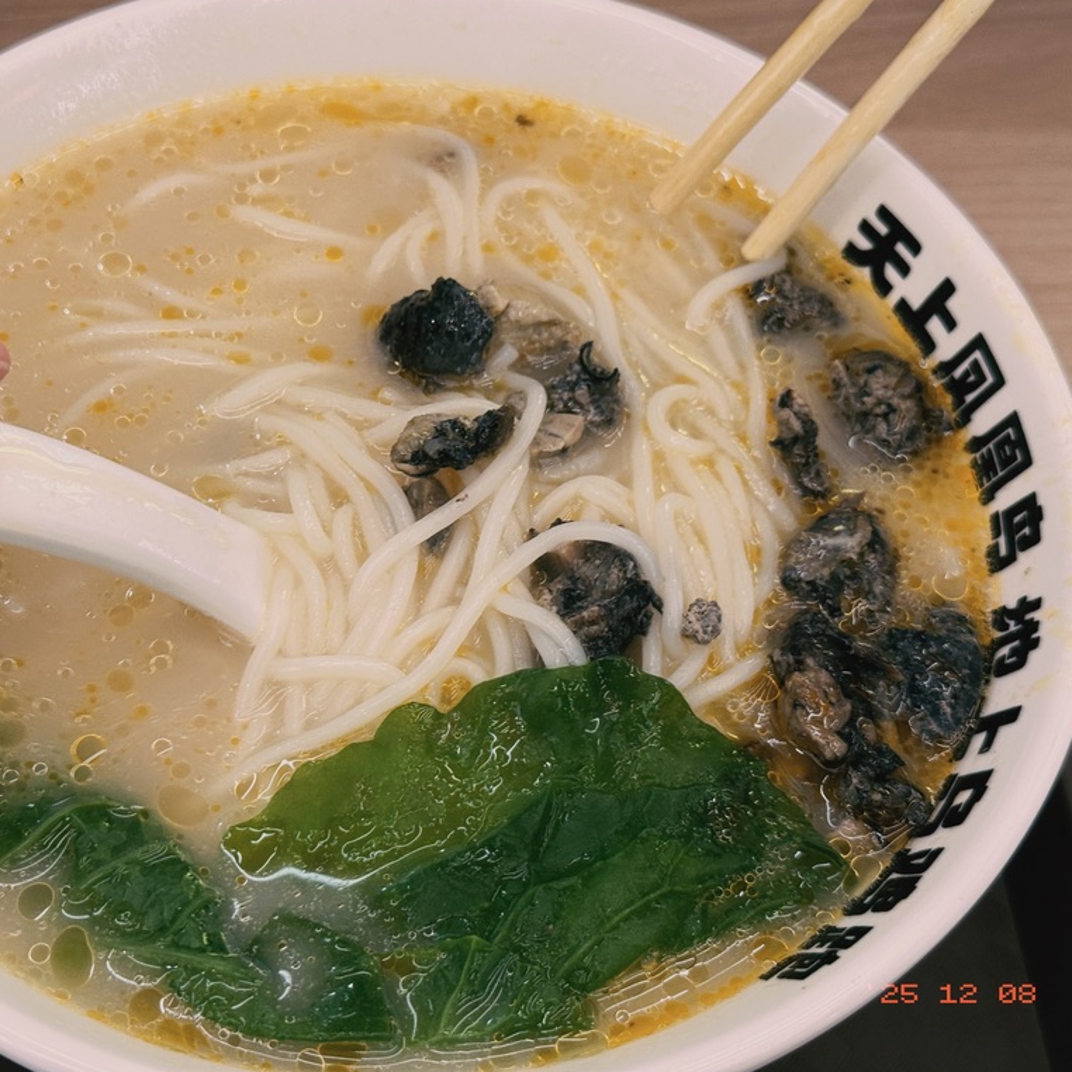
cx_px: 407
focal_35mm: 57
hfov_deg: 29.9
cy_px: 533
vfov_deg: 30.0
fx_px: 1997
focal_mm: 6.76
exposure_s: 1/50
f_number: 1.78
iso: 80
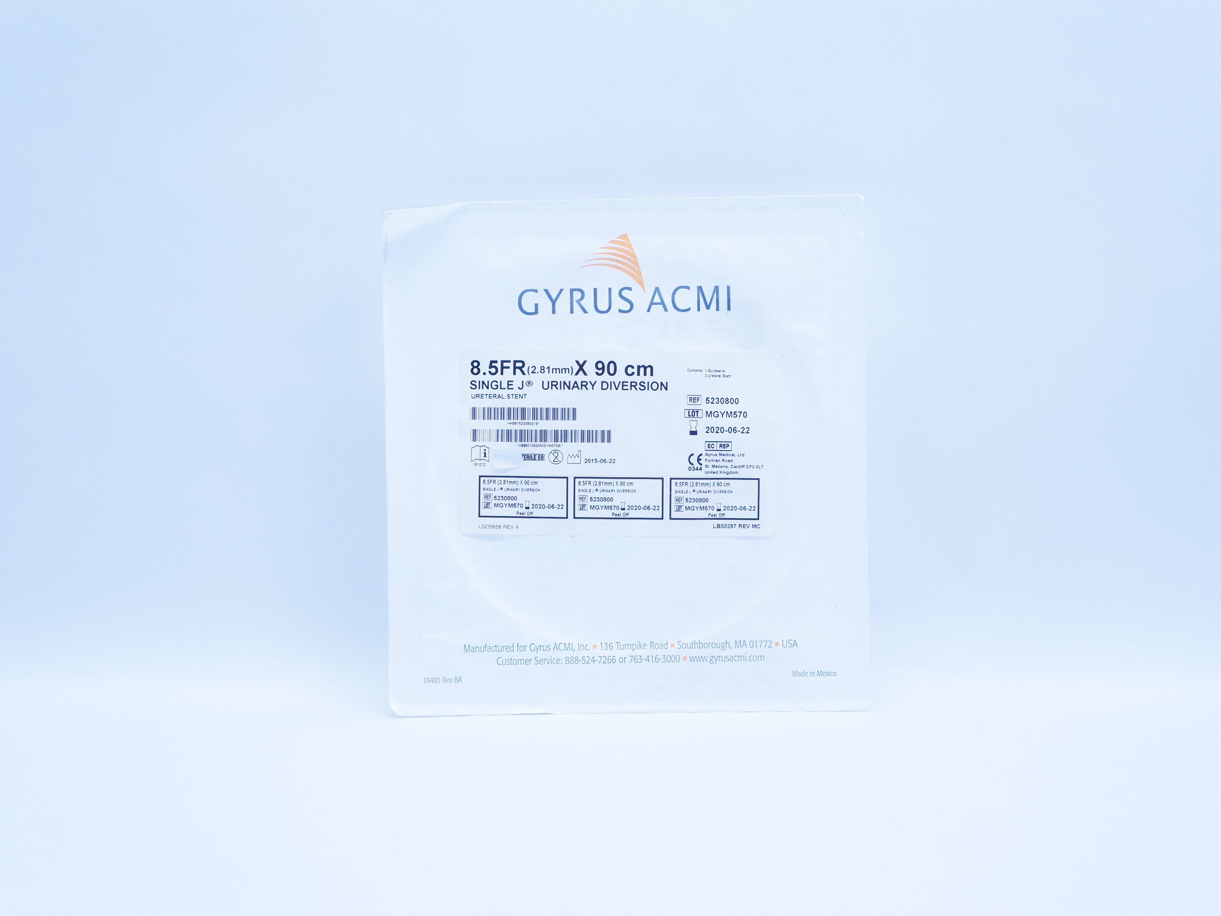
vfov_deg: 31.5
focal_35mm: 46
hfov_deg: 41.2
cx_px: 616
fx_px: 1623
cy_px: 460
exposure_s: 1/200
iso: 800
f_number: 4.5
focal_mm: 28
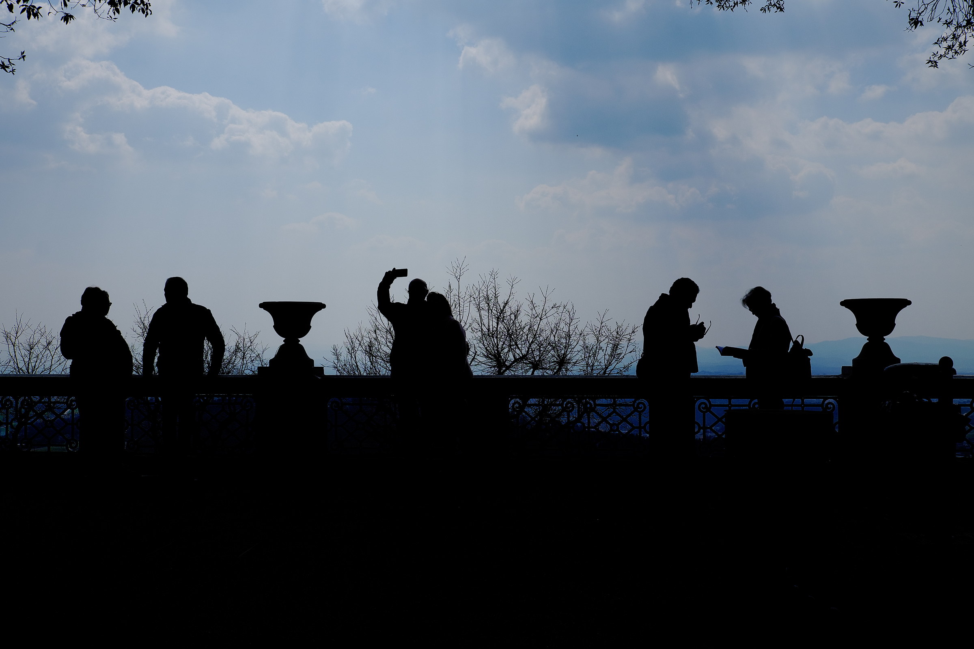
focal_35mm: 47
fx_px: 1272
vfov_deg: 28.6
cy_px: 324
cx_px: 487
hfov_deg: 41.9
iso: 200
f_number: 11
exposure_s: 1/1000
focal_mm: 31.5
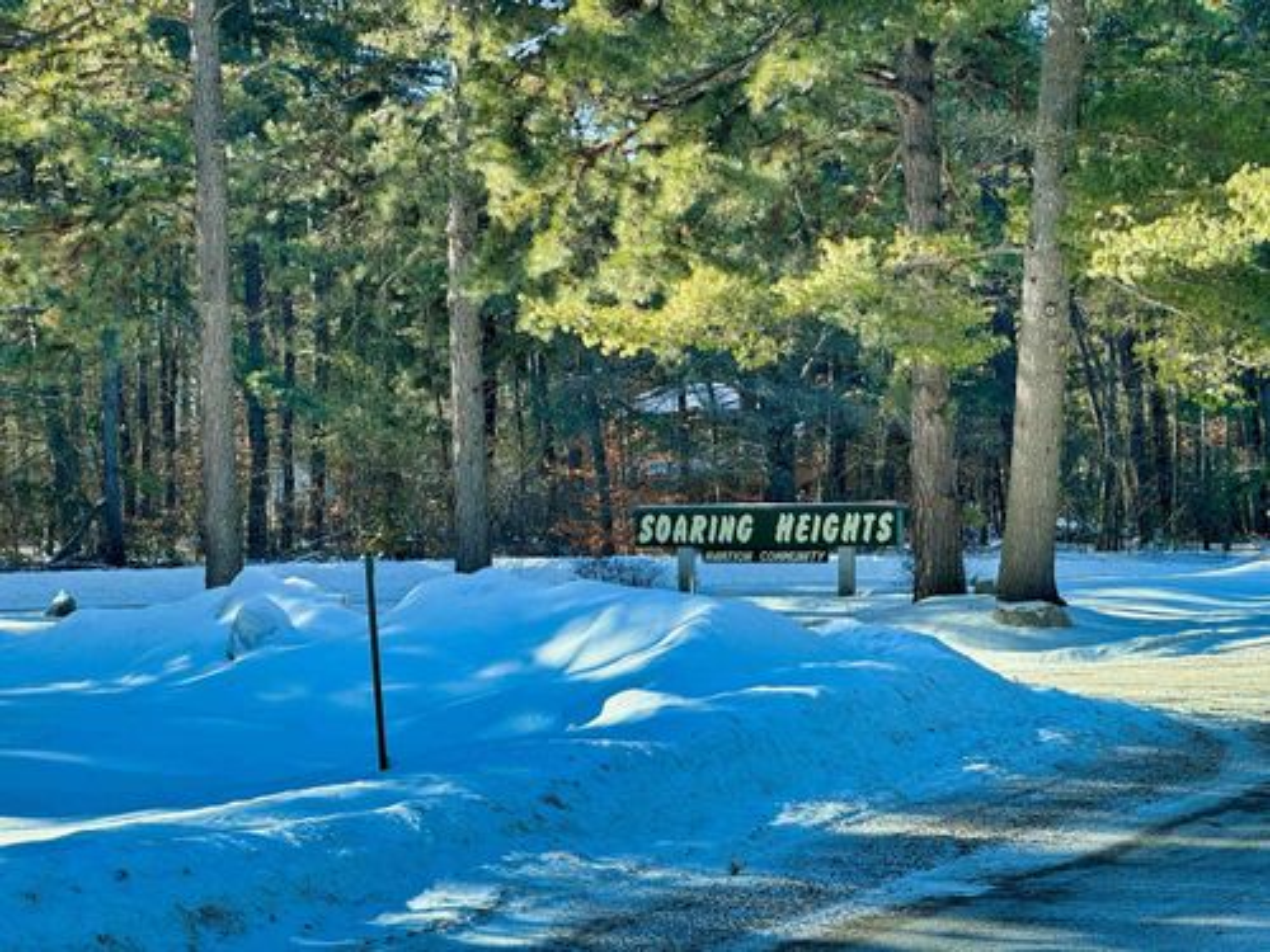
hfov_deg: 25.3
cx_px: 635
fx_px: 2825
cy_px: 476
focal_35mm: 77
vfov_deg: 19.1
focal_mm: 9
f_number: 2.8
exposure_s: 1/151
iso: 25
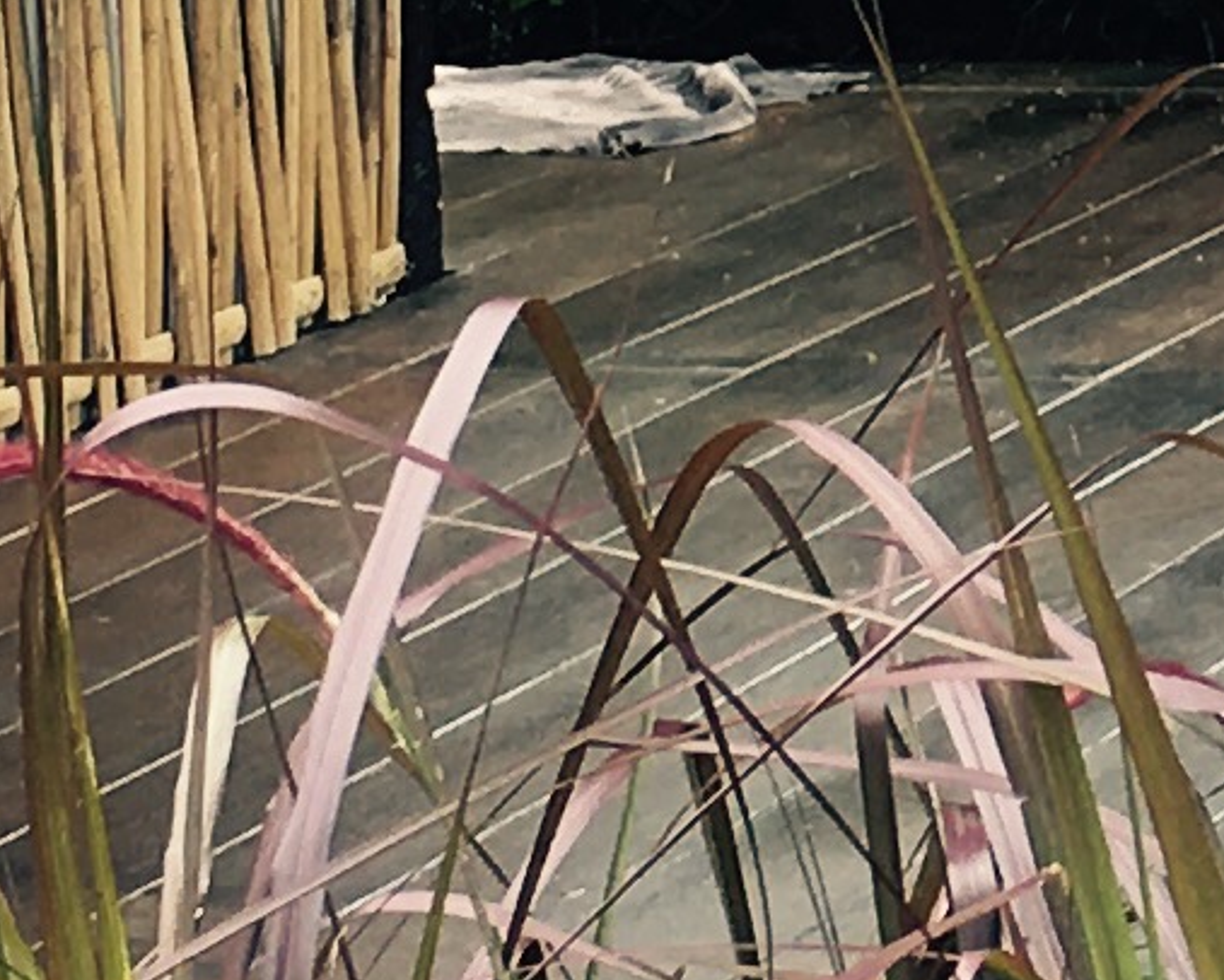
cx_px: 1912
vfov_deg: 6.8
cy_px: -176
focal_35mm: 225
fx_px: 8154
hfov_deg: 8.4
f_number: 2.2
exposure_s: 1/122
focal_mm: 4.15
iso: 25
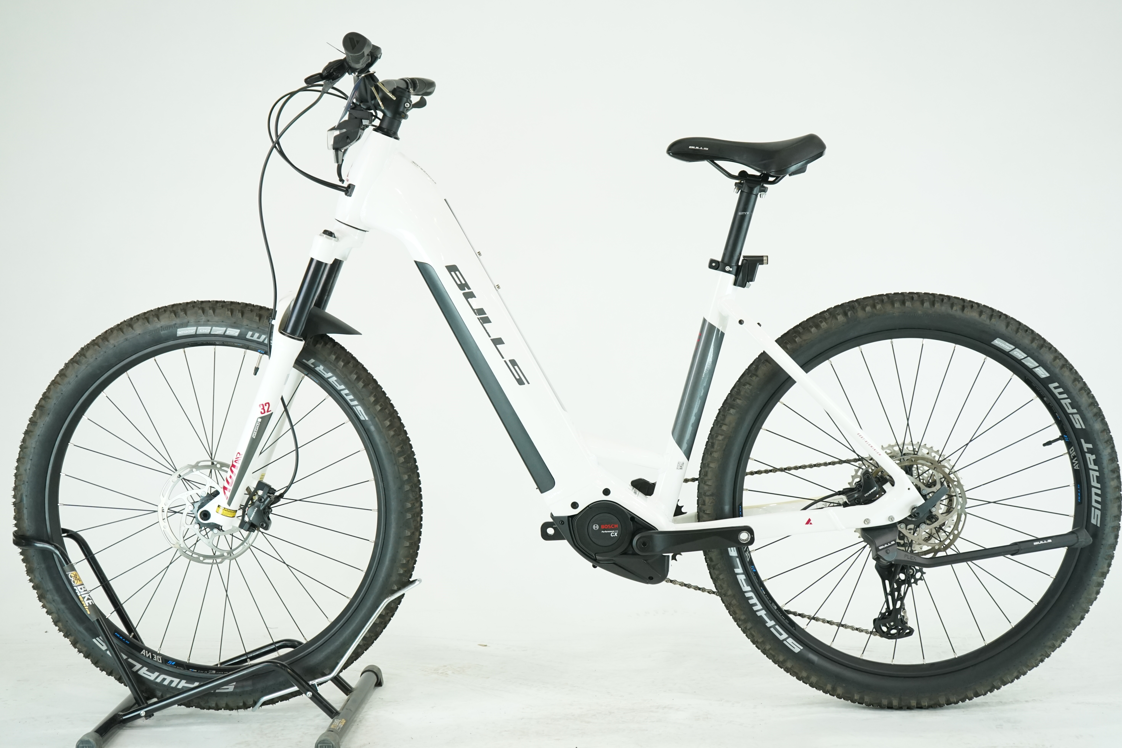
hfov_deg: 36.9
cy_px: 376
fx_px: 1683
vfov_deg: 25.1
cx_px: 571
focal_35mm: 54
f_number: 5.6
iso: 1600
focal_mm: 53
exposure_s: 1/200
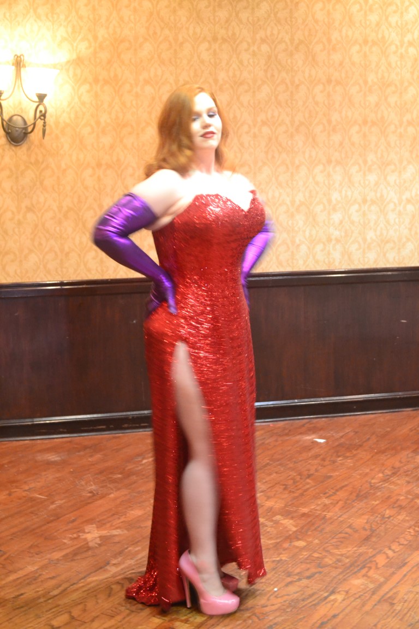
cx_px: 210
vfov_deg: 35.1
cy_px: 314
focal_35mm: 57
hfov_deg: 23.8
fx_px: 995
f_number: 5
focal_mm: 38
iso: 3200
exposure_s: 1/10
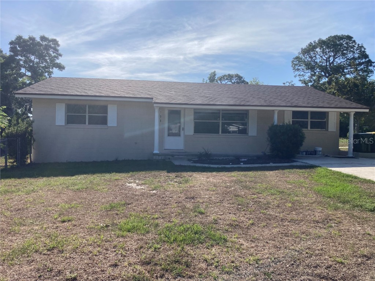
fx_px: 303
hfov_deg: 63.4
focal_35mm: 28
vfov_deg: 49.7
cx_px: 188
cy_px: 140
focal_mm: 3.99
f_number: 1.8
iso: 20
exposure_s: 1/3745
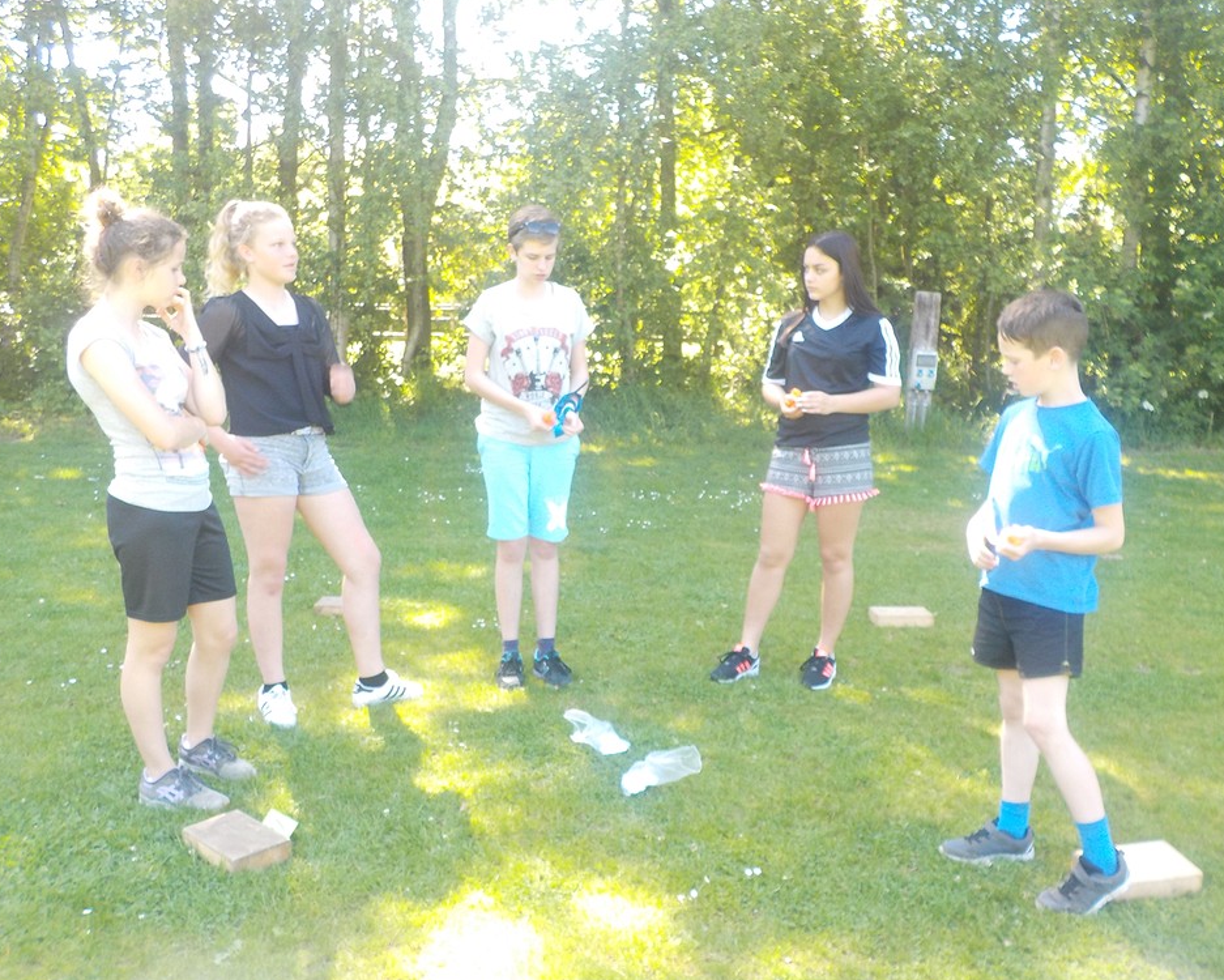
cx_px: 627
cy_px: 495
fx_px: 1159
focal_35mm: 32
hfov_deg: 55.6
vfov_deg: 45.8
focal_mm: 4.1
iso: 125
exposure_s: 1/50
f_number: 3.3
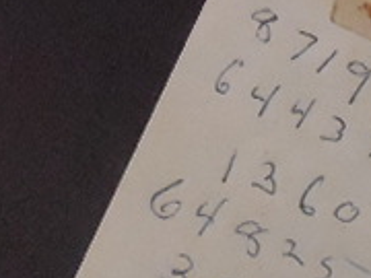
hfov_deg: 19.0
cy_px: 418
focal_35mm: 103
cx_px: 237
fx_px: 1104
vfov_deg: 13.5
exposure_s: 1/160
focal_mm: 5.2
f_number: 4
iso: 1600
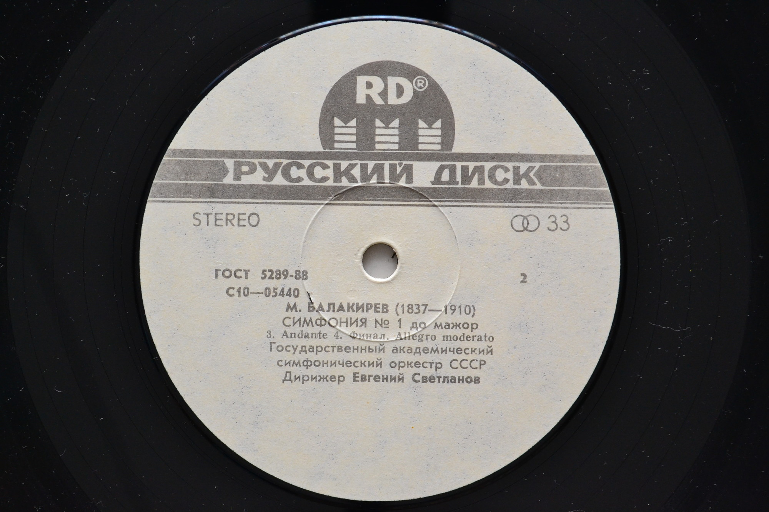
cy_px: 256
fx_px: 1281
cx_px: 384
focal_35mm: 60
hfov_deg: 33.4
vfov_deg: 22.6
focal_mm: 40
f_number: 7.1
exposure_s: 1/160
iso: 1600
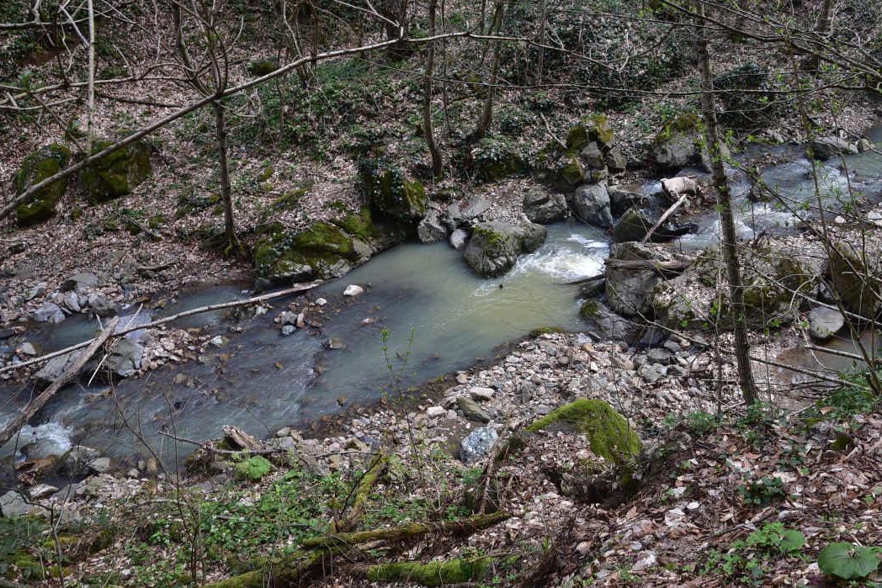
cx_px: 537
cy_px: 224
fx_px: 1519
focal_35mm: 62
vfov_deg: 21.9
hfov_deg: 32.3
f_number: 8
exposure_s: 1/125
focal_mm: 50
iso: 320
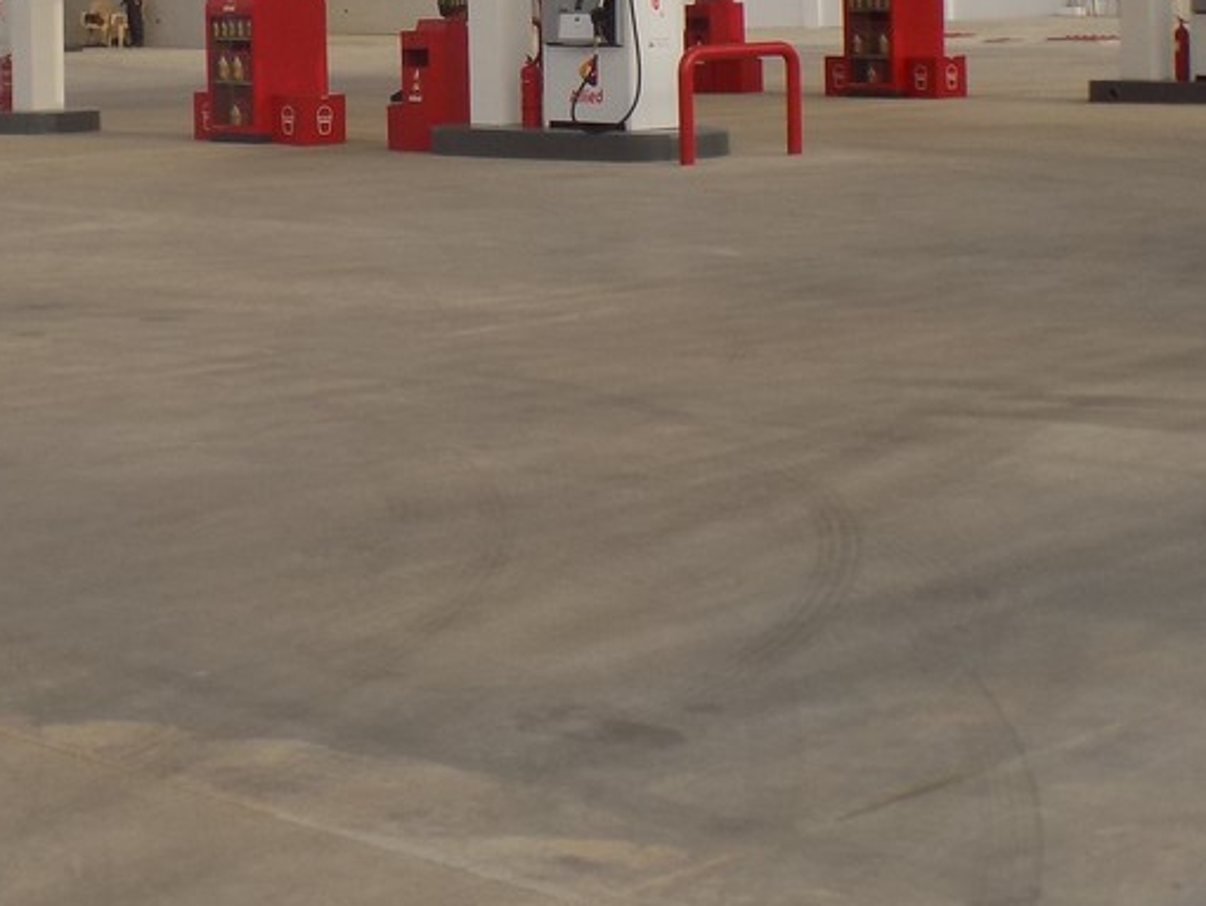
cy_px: -64
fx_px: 3032
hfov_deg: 22.4
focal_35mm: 87
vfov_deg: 16.5
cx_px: 404
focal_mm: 6.6
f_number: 3.5
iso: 80
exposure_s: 1/640
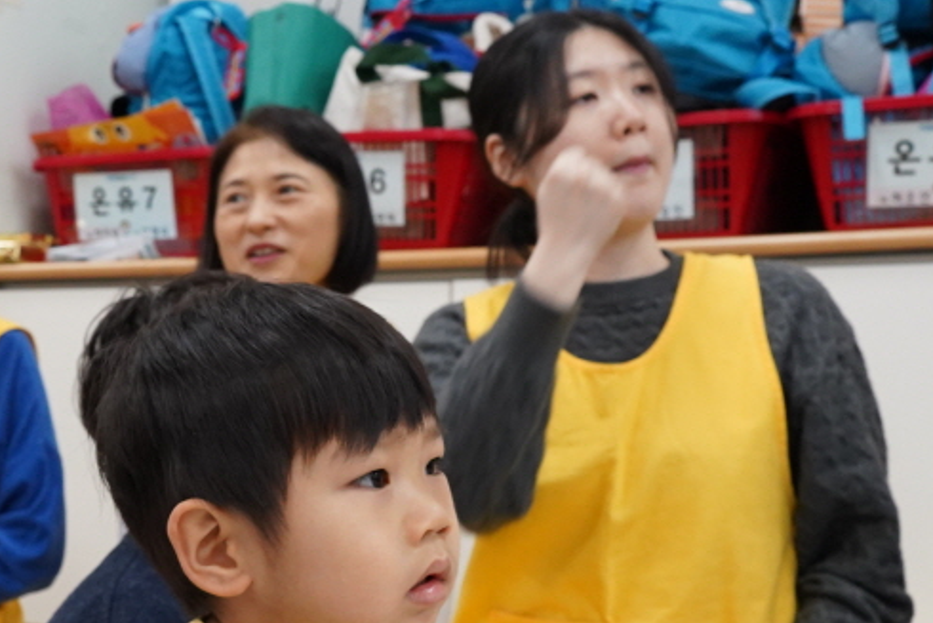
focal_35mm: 77
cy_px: 538
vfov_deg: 17.5
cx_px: 25
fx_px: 1996
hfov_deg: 25.2
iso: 2500
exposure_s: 1/60
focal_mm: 29
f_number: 7.1
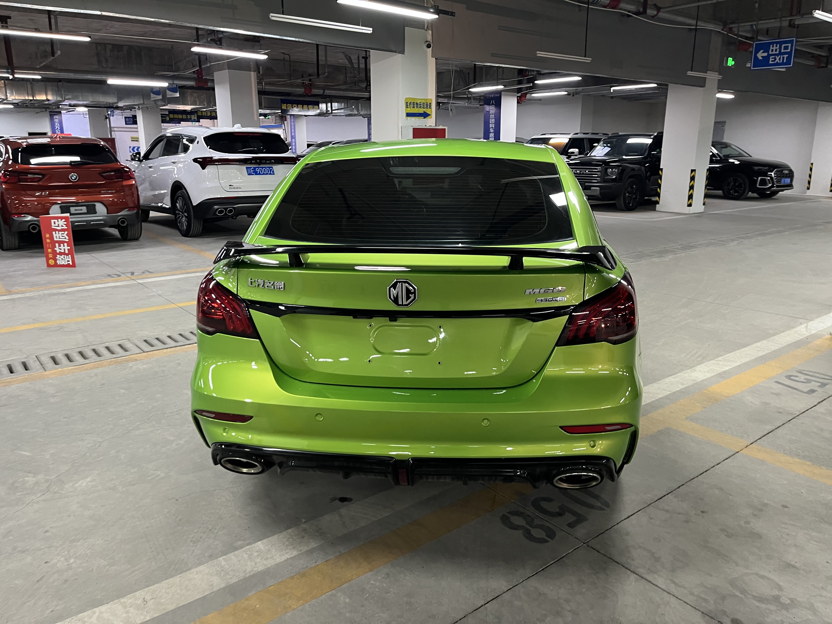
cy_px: 312
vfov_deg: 53.1
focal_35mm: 26
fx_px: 625
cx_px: 416
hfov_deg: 67.3
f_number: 1.6
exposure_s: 1/50
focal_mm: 5.1
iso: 160
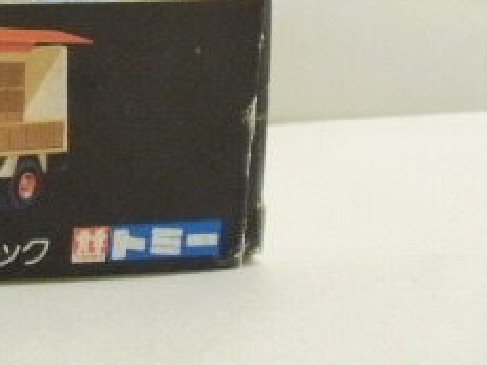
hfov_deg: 15.3
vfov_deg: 11.8
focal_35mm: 122
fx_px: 1715
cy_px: -114
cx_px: -177
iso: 125
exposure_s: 1/15
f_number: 4
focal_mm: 7.7
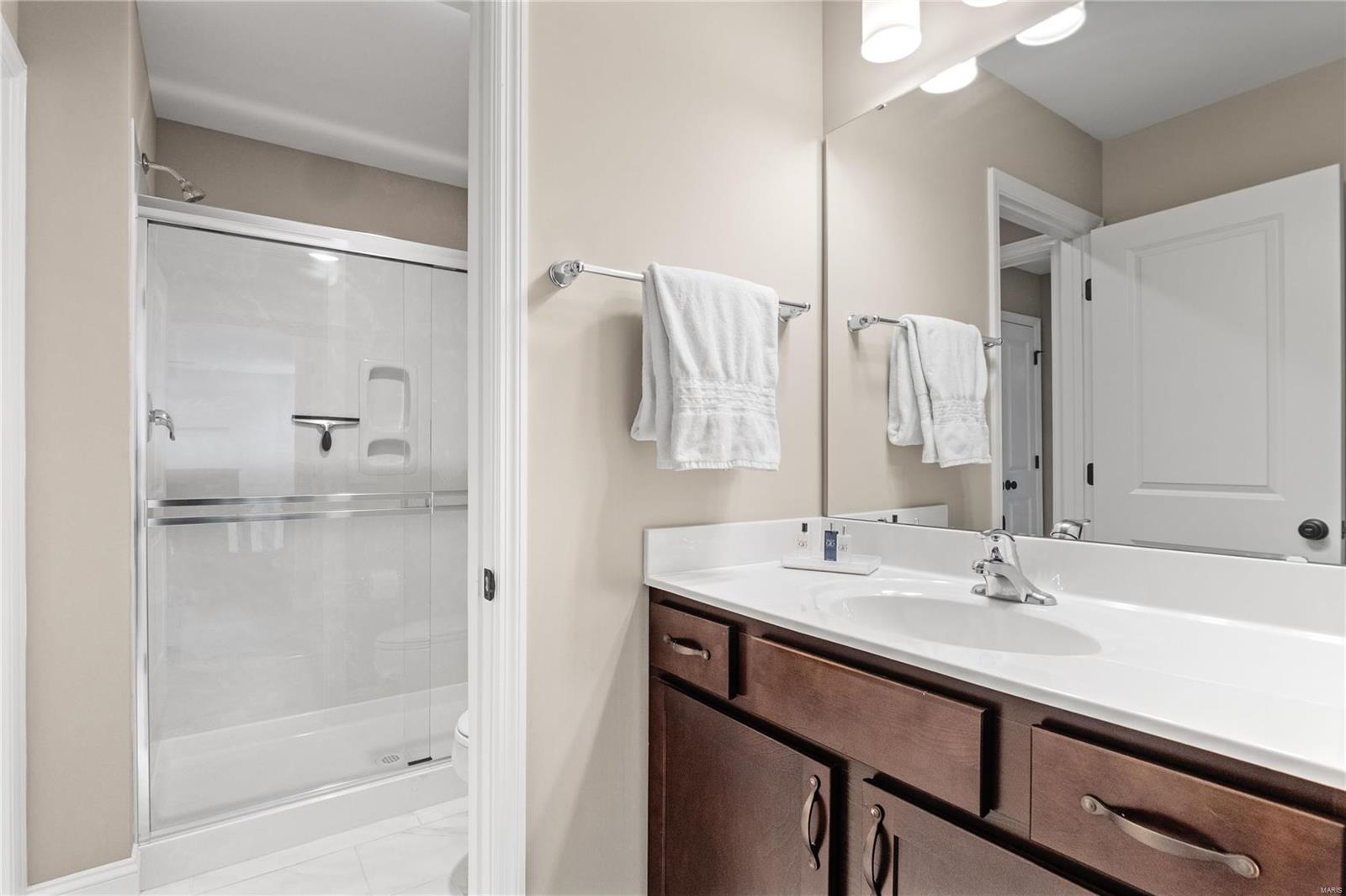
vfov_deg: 73.7
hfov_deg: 96.8
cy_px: 448
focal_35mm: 16
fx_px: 598
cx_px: 673
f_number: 8
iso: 400
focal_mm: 8
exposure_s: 1/200
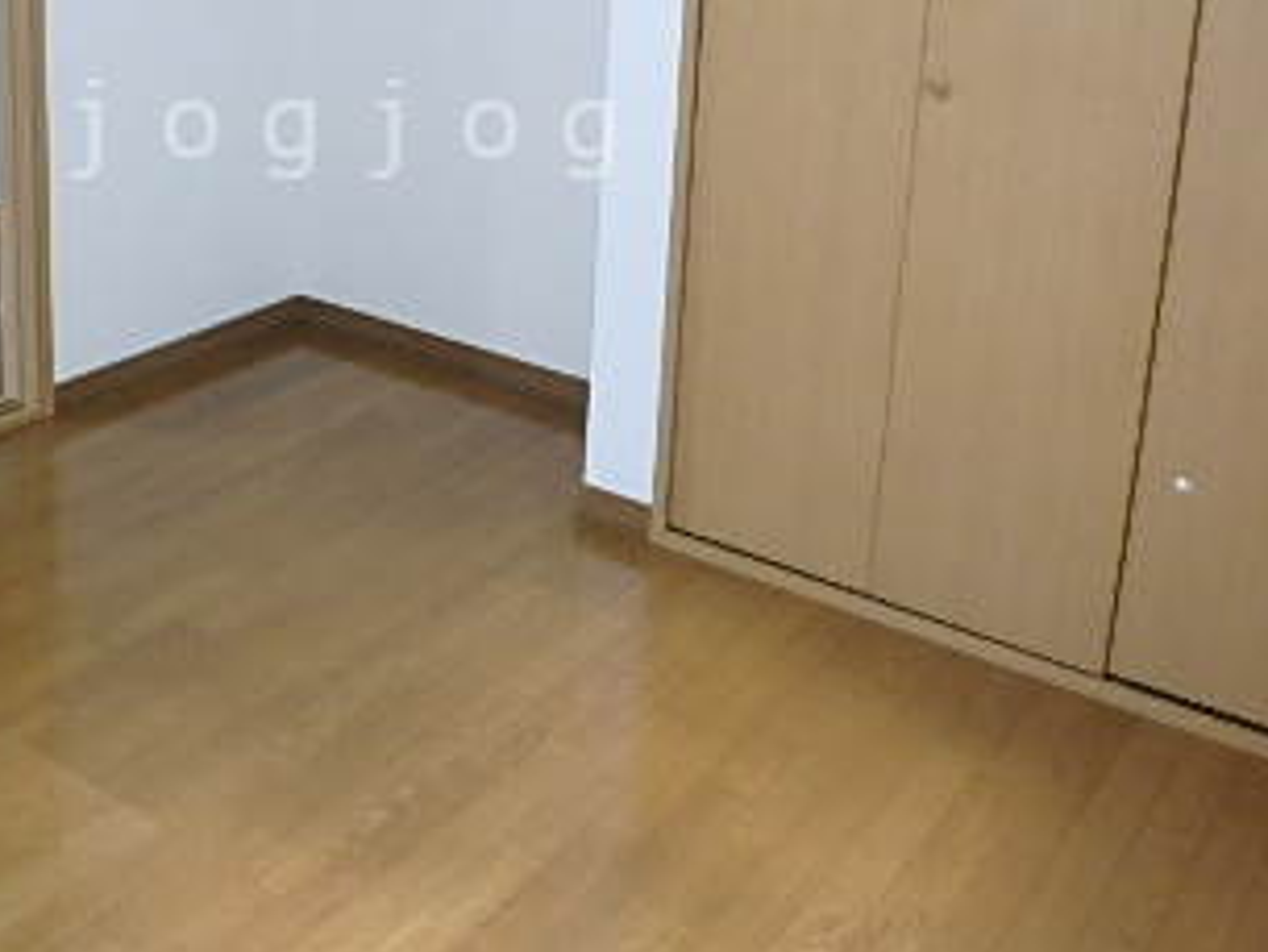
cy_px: 129
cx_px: 353
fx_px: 1612
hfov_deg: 41.9
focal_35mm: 44
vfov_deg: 31.6
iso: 320
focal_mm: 3.7
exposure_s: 1/30
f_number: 3.5
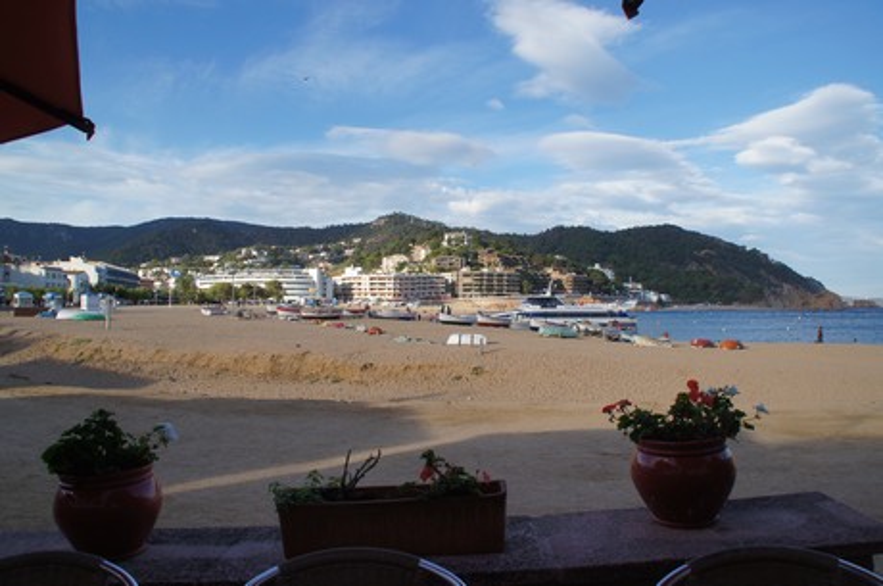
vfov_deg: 47.8
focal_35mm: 27
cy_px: 293
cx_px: 442
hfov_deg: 67.5
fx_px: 661
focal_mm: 18
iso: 100
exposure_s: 1/200
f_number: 7.1
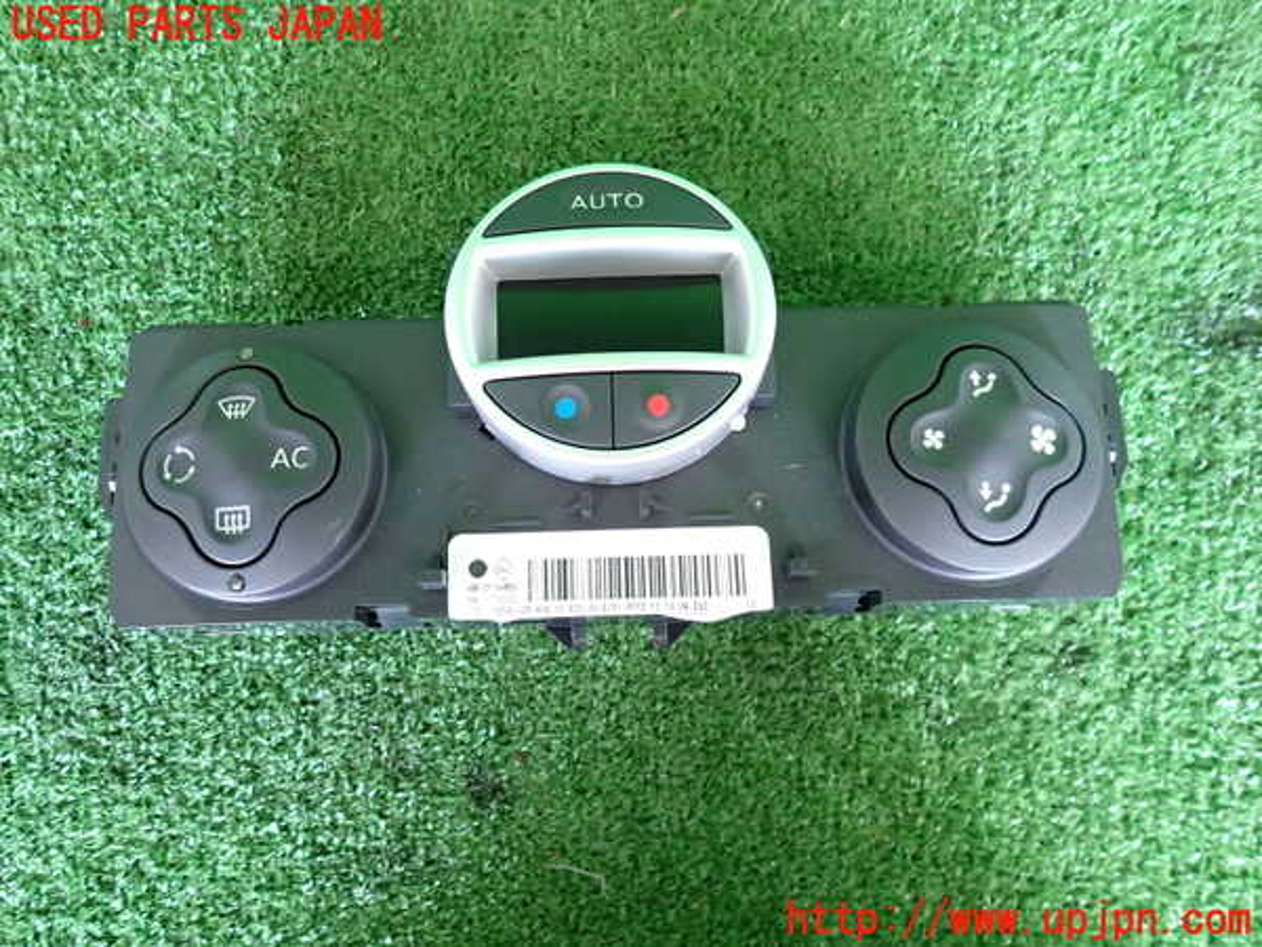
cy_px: 474
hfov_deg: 69.4
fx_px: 911
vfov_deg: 54.9
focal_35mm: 25
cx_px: 631
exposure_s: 1/30
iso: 500
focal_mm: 4.5
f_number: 2
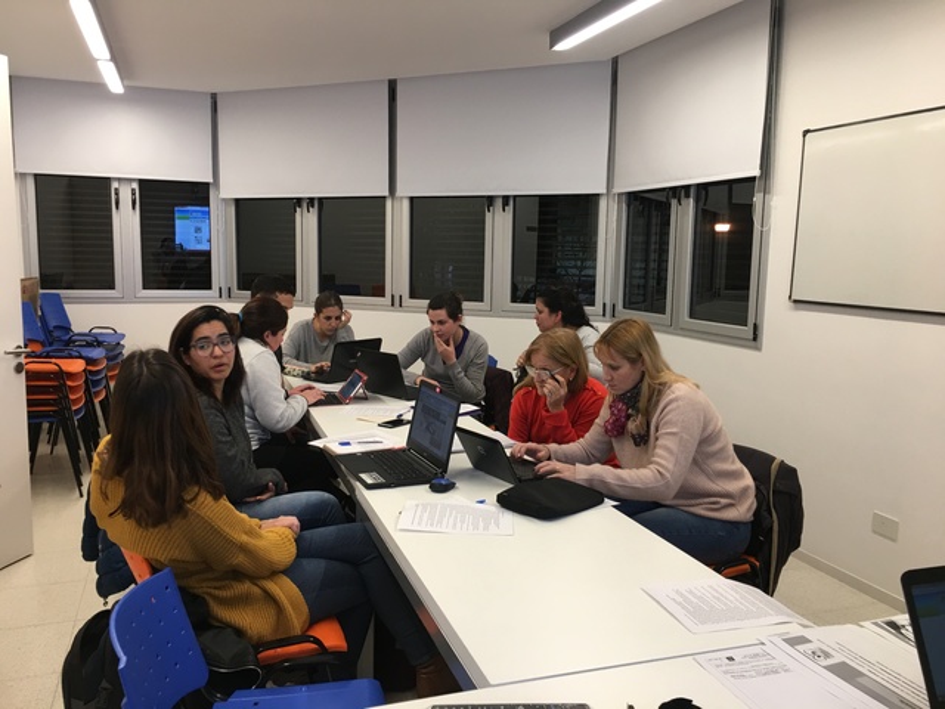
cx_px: 472
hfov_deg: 61.7
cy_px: 354
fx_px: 792
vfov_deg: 48.2
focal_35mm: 29
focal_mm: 4.15
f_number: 2.2
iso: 50
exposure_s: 1/17
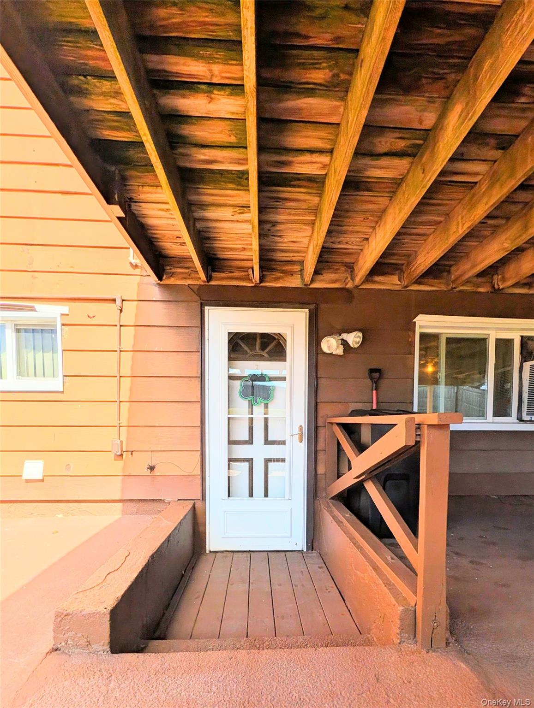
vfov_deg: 110.4
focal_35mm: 12
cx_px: 267
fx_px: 246
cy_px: 354
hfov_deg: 94.7
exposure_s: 1/3906
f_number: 1.7
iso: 52
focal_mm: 2.02
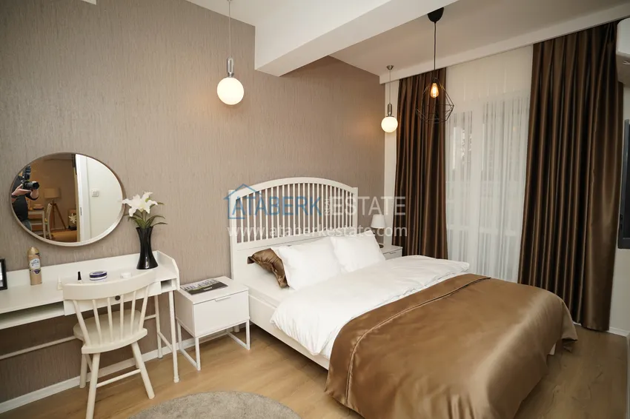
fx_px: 297
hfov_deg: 93.3
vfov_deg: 70.4
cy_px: 210
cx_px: 315
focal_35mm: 17
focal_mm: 17
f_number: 2.8
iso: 400
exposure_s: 1/200
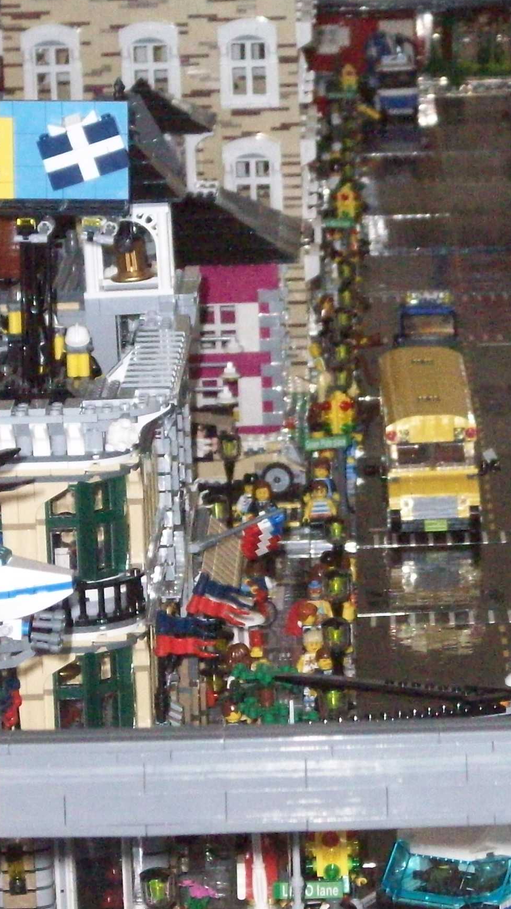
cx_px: 503
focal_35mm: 180
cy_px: 443
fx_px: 4334
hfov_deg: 6.7
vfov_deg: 12.0
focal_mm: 18.6
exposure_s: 1/128
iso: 800
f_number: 5.2
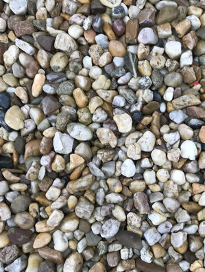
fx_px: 355
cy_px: 172
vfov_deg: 41.7
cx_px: 133
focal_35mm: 45
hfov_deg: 32.0
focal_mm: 3.99
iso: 25
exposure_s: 1/100
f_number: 1.8
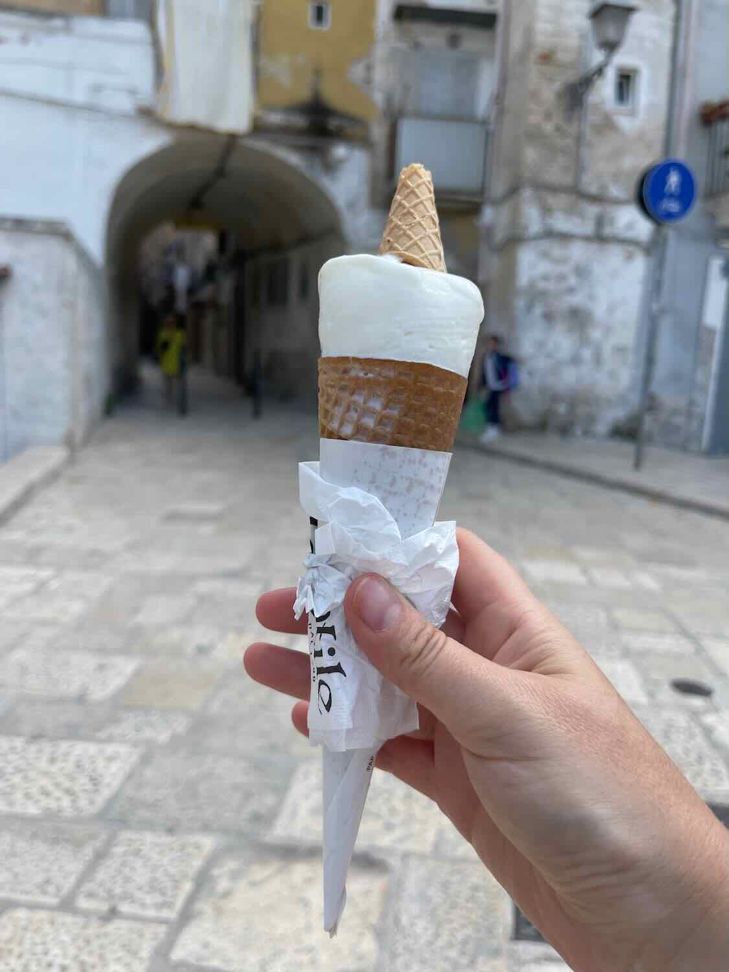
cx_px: 364
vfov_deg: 69.4
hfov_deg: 54.9
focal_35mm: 25
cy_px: 486
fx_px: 702
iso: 32
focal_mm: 5.1
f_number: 1.6
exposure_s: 1/1821
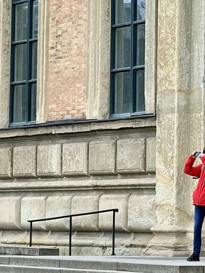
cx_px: 147
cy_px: -114
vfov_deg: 7.6
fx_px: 2012
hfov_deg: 5.8
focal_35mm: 255
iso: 50
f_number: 2.8
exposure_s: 1/99
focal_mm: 9
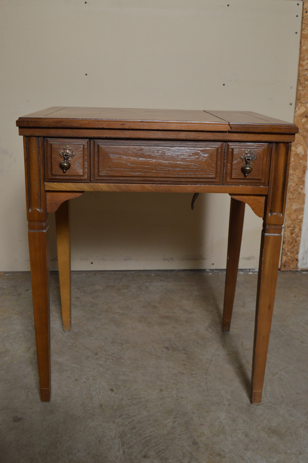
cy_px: 232
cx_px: 154
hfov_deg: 36.8
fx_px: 463
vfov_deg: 53.2
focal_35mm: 36
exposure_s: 1/100
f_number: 6.3
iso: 400
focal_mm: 24
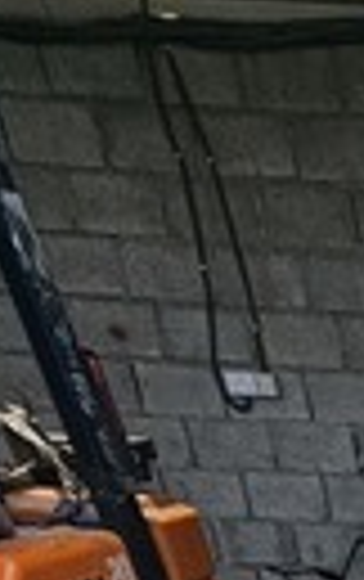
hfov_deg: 14.6
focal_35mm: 64
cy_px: 1254
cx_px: 836
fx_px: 1012
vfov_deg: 17.4
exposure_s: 1/1361
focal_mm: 2.2
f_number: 2.2
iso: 50
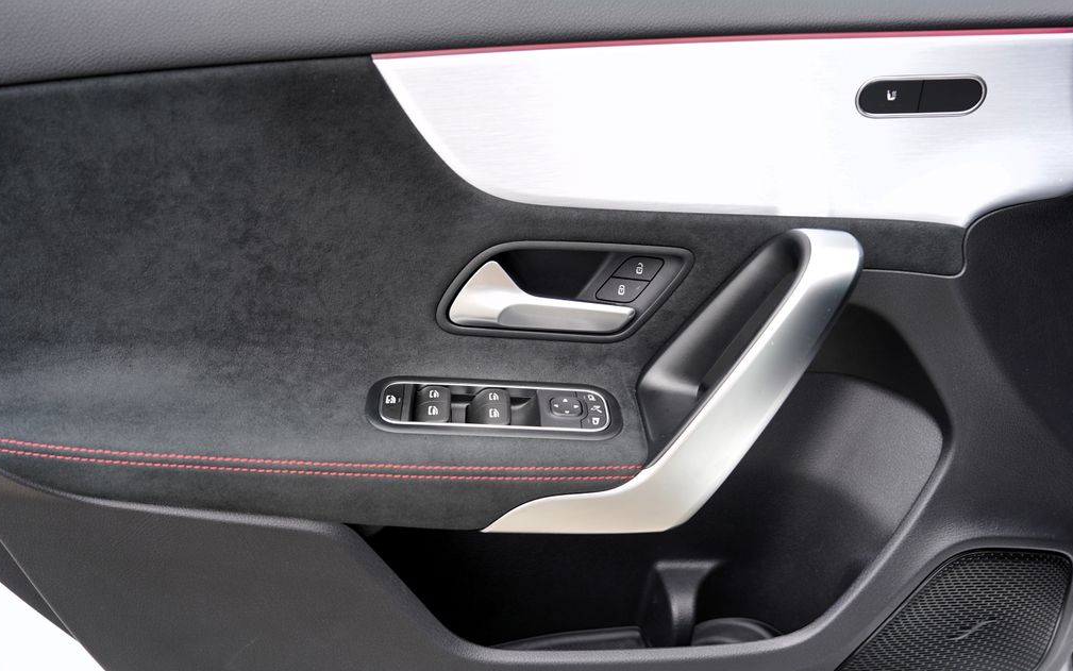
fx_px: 877
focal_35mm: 30
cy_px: 311
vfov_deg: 41.8
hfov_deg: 62.9
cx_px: 536
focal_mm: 29
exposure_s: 1/60
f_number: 4
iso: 200
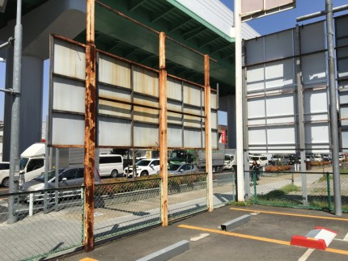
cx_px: 174
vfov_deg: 48.3
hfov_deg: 61.6
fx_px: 292
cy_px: 130
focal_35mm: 29
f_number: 2.2
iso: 25
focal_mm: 4.15
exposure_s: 1/2404
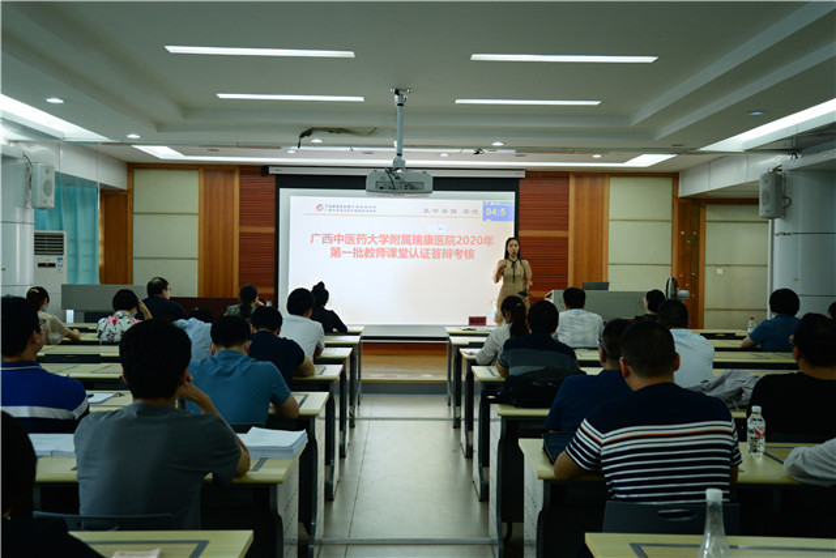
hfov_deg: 53.1
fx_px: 836
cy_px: 279
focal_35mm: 36
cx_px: 418
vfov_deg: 36.9
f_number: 5
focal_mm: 36
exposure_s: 1/100
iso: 800
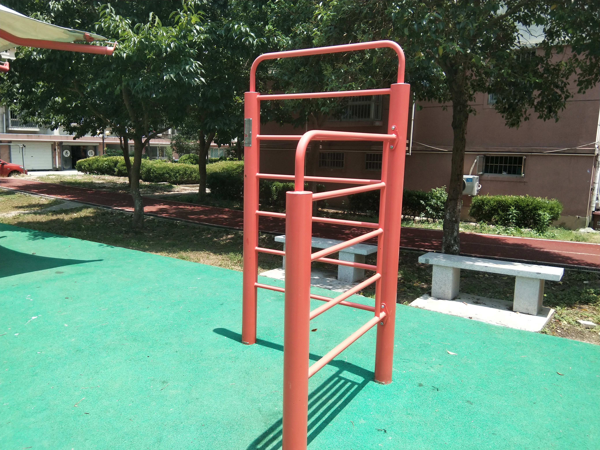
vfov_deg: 45.4
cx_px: 300
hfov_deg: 58.4
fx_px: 537
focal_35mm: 31
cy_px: 225
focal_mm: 3.69
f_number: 2.2
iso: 50
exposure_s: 1/539
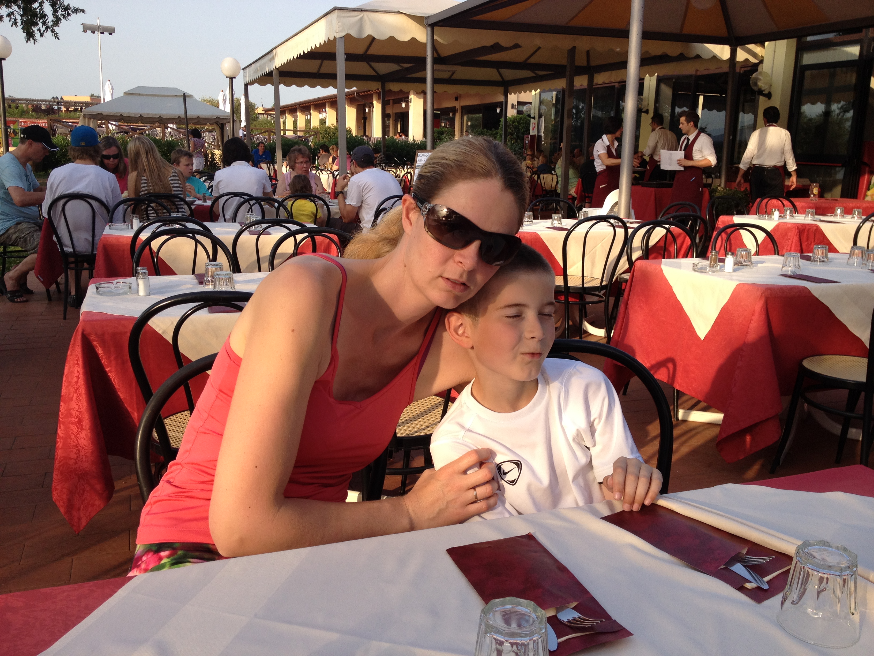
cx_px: 437
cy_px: 328
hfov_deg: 52.6
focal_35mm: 35
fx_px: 884
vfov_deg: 40.7
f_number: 2.4
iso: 64
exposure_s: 1/575
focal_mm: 4.28
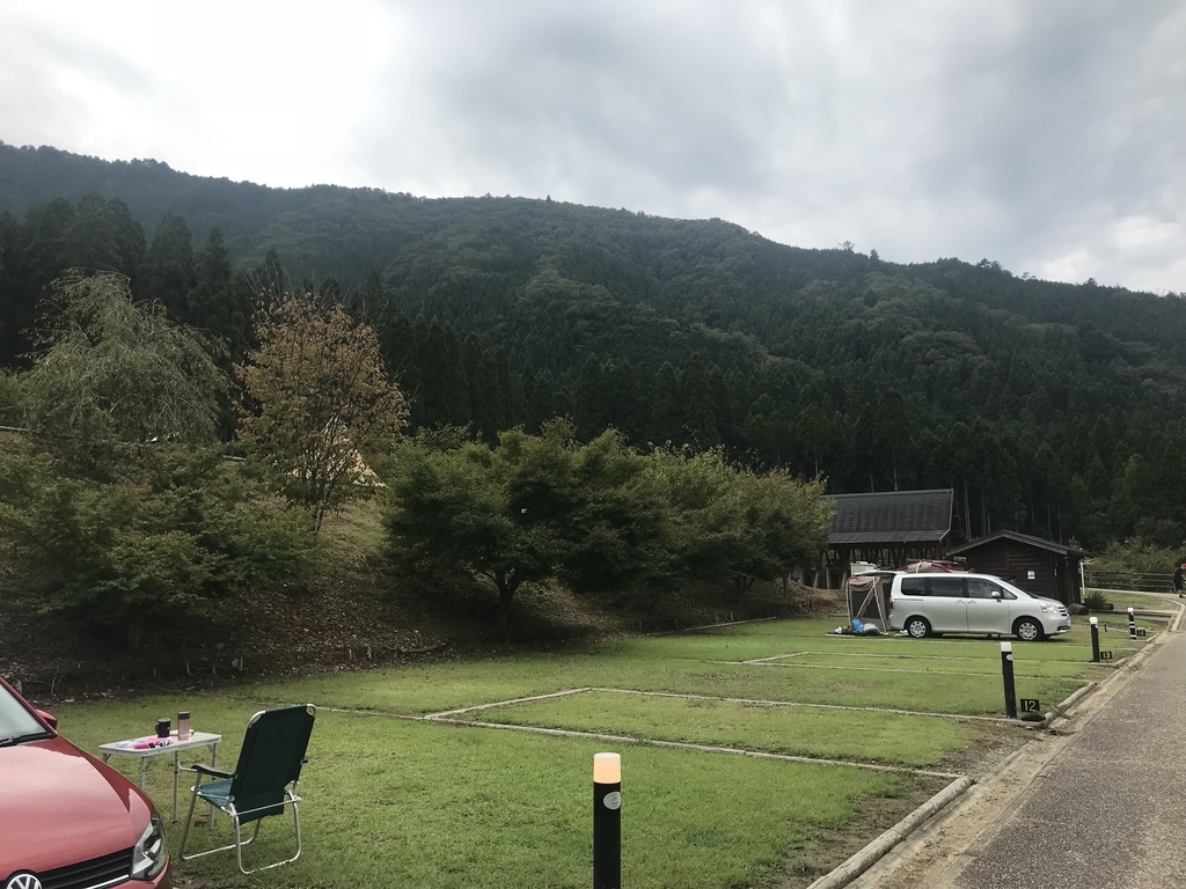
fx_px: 959
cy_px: 444
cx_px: 593
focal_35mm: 28
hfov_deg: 63.4
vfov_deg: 49.7
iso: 20
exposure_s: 1/1277
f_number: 1.8
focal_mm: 3.99
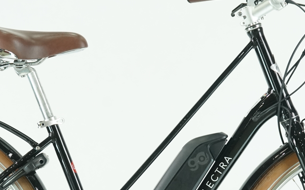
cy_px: 168
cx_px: 142
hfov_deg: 13.6
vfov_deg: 8.5
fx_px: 1280
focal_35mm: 154
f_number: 6.3
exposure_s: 1/200
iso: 2500
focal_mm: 58
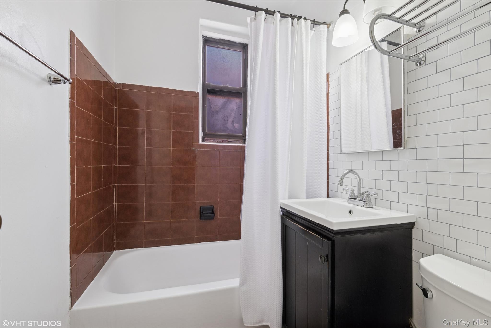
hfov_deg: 100.4
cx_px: 246
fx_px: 205
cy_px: 164
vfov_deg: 77.3
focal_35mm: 15
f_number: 14
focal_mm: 15
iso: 640
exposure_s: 1/13
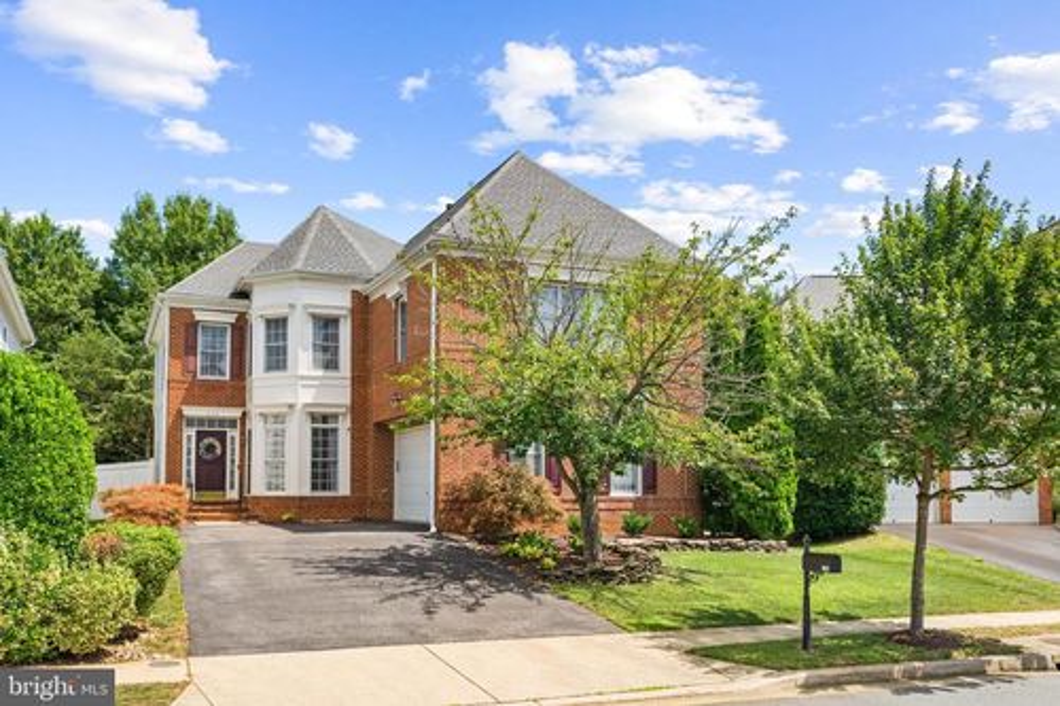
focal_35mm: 30
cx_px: 530
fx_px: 883
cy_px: 353
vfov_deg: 43.6
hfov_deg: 61.9
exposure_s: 1/320
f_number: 7.1
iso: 200
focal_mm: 30
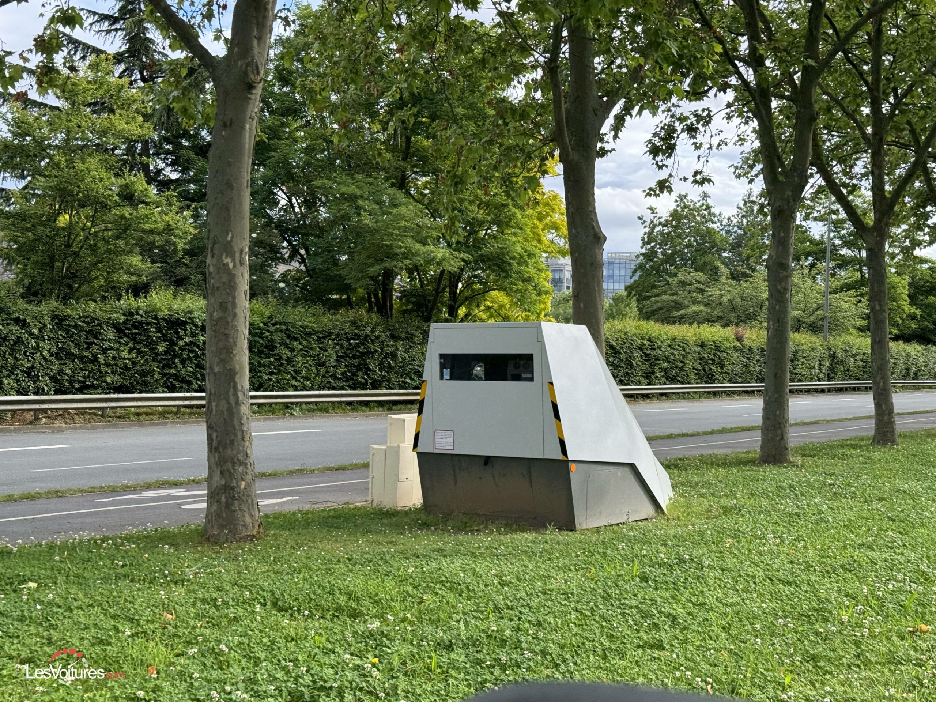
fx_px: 1298
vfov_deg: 30.3
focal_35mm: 48
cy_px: 351
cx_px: 468
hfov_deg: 39.7
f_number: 1.78
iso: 64
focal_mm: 6.76
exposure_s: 1/707
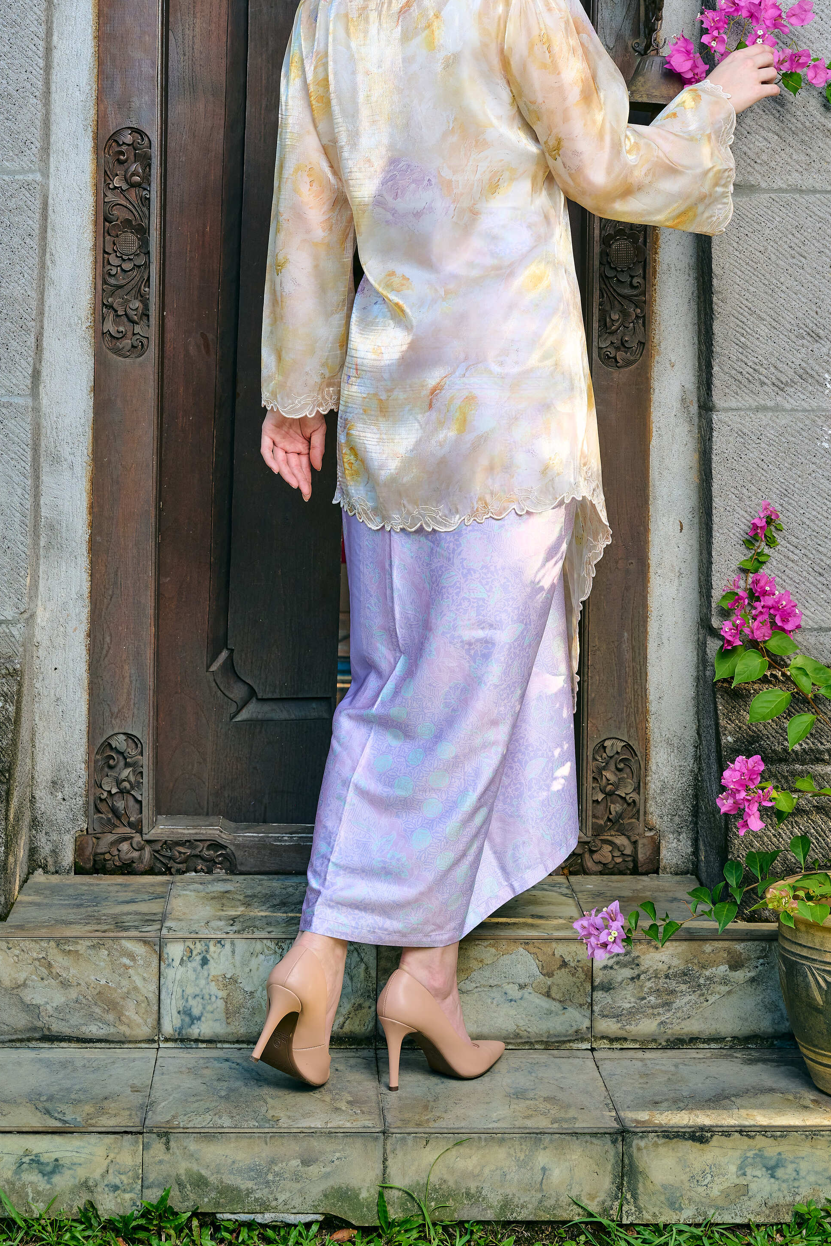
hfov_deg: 20.0
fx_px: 2354
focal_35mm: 68
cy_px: 392
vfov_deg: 29.4
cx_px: 422
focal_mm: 48
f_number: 6.3
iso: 250
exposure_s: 1/160
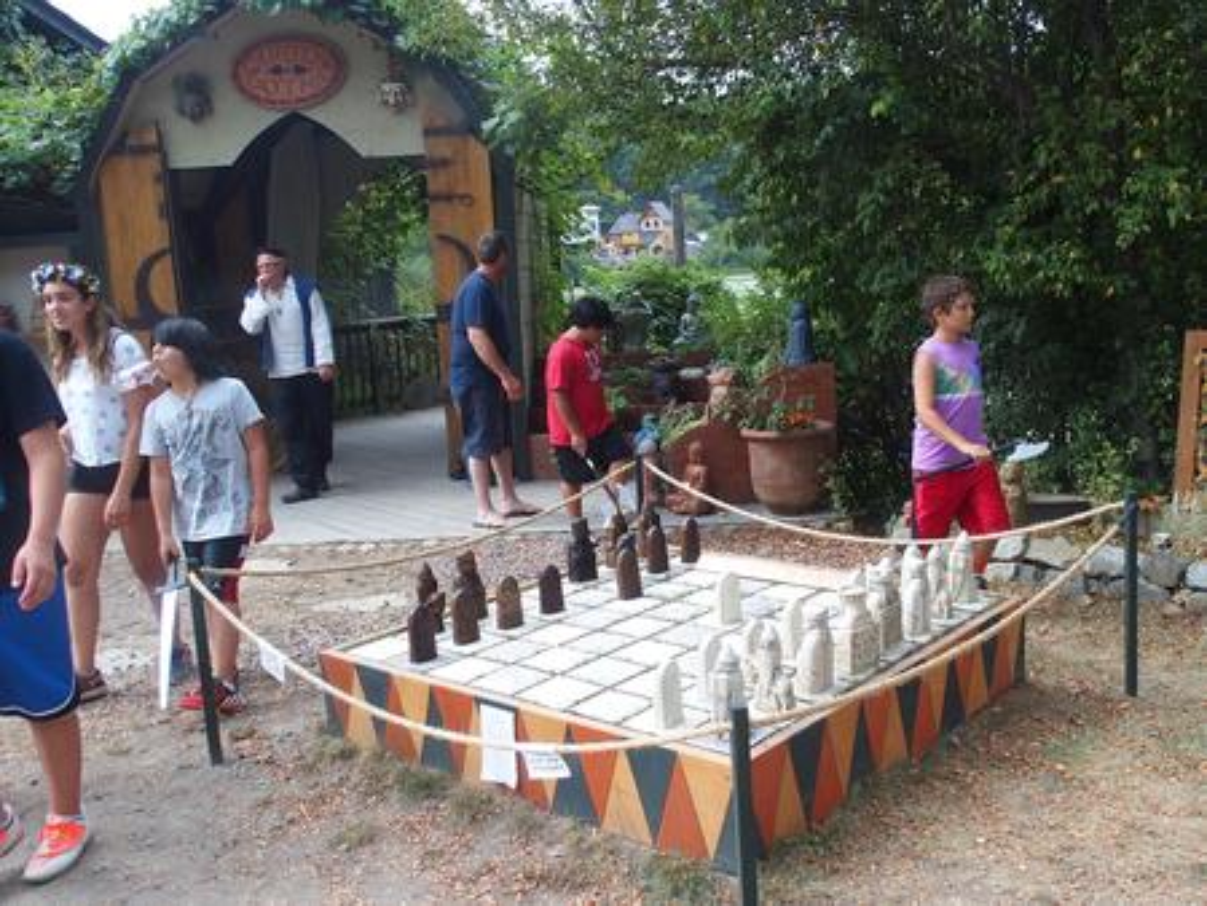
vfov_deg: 44.2
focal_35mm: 32
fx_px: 1116
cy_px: 453
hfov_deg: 56.8
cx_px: 604
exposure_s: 1/200
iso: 100
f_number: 3.5
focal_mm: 6.7
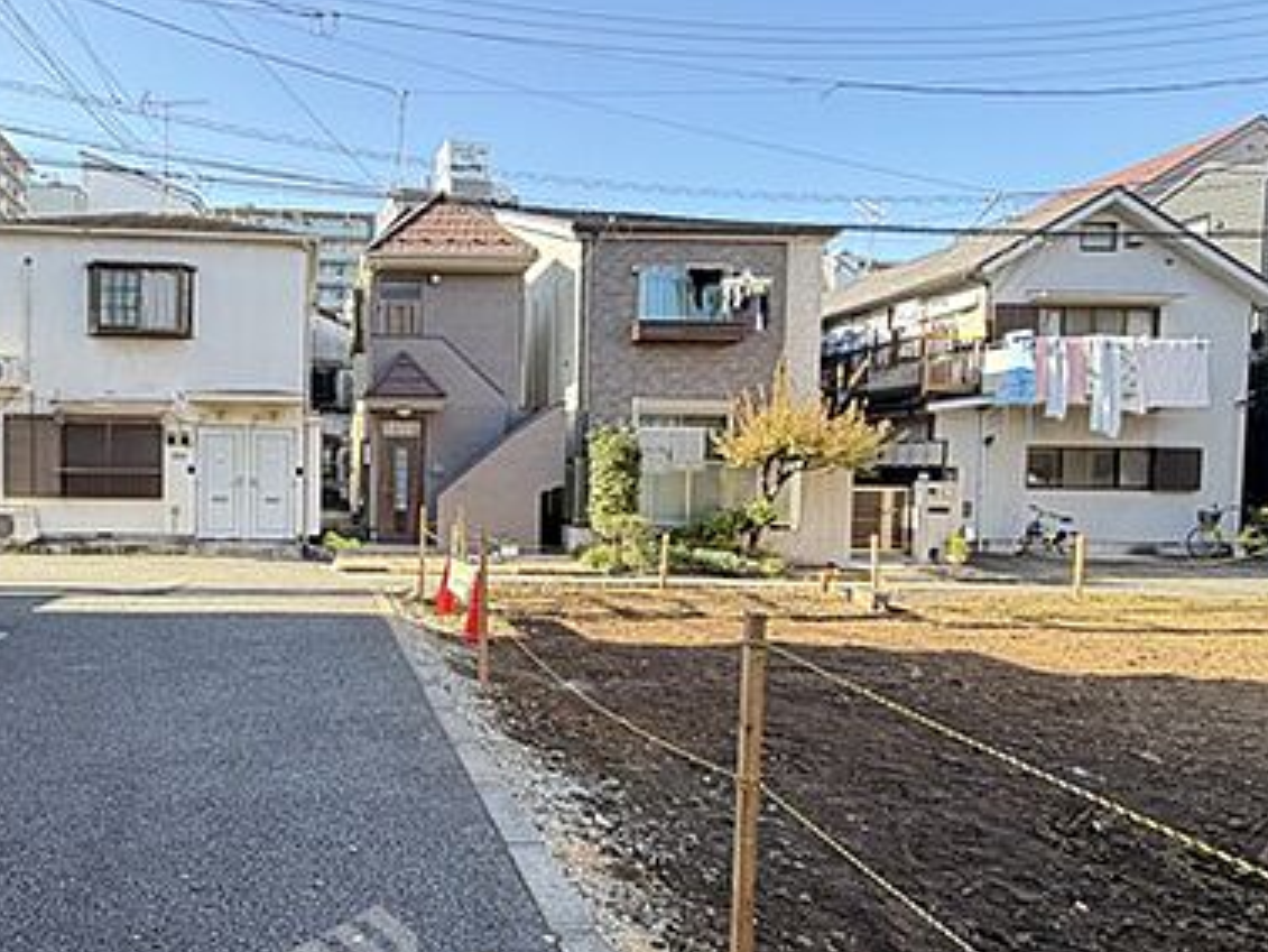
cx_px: 357
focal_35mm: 23
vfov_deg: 58.9
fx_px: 843
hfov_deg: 70.2
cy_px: 496
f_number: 2.2
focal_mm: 2.22
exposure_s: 1/121
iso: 64
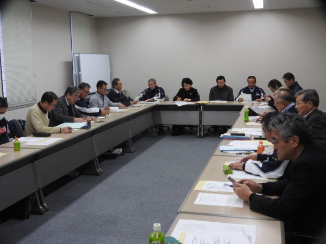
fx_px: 424
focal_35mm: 45
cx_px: 163
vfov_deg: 32.2
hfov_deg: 42.1
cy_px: 122
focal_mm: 8.1
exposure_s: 1/30
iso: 100
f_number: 4
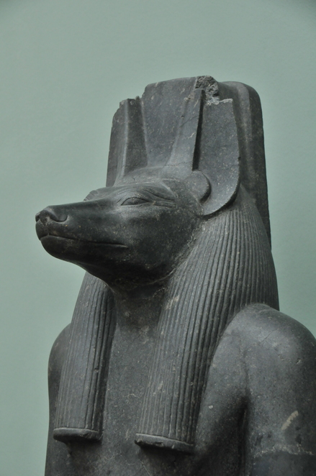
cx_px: 158
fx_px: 1090
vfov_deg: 24.7
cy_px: 238
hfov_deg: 16.5
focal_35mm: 82
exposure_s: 1/160
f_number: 6.3
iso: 800
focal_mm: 55
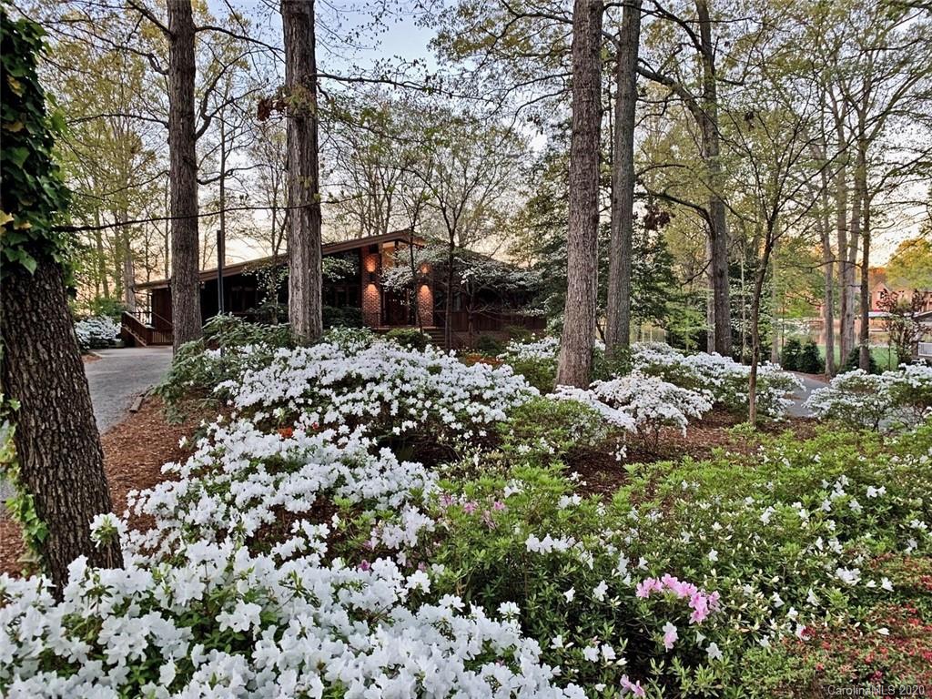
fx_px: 700
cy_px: 350
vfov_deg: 53.1
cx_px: 466
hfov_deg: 67.3
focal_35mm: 26
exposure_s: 1/94
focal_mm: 4.25
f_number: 1.8
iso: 100
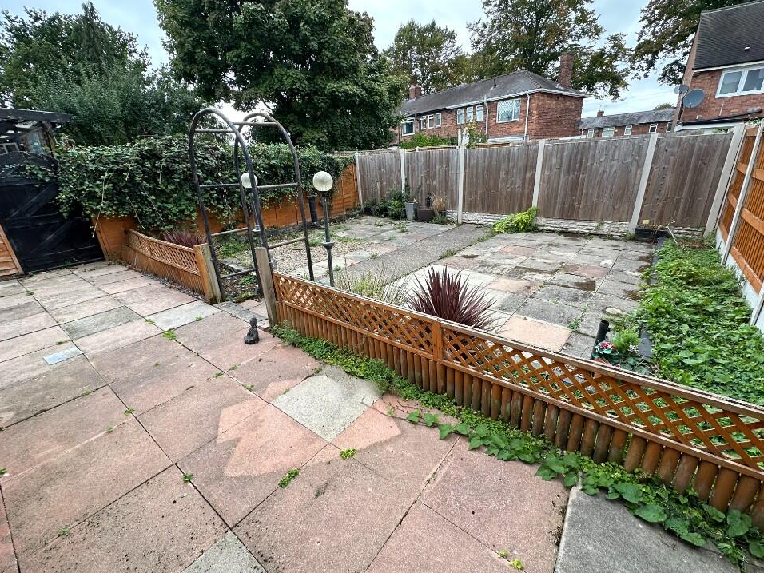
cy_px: 287
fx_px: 331
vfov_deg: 81.7
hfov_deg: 98.2
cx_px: 389
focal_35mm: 15
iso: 50
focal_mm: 2.22
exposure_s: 1/99
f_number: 2.2
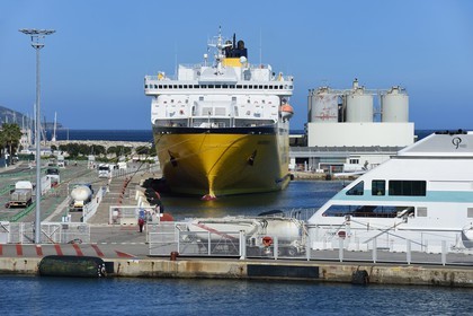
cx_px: 236
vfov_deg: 6.9
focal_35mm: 200
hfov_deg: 10.3
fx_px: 2628
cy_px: 158
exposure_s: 1/250
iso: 200
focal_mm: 200
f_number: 14
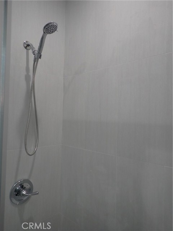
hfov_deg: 54.9
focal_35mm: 25
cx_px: 86
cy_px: 116
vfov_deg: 69.4
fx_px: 167
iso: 200
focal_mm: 4.5
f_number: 2
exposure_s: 1/100
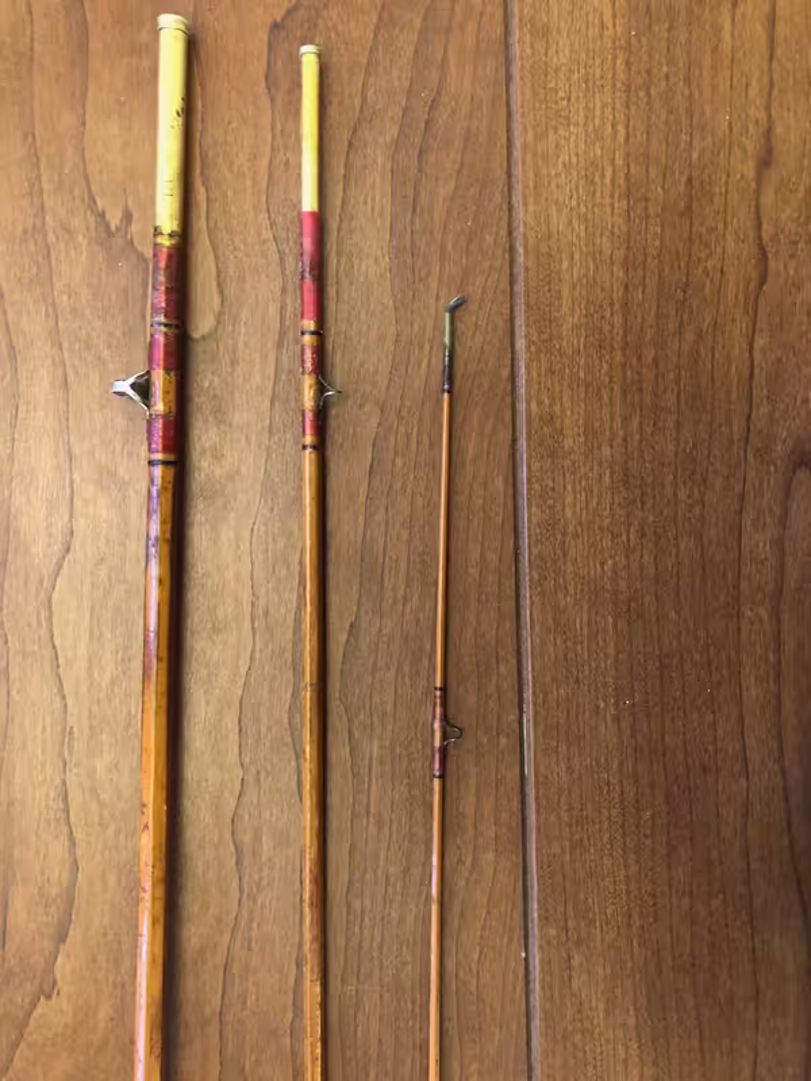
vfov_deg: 63.4
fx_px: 875
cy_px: 540
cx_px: 406
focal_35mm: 28
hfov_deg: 49.7
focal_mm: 3.99
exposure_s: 1/8
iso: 100
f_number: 1.8
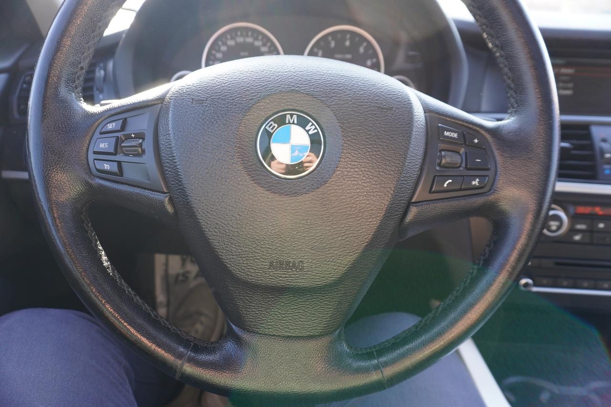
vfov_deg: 53.2
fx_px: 407
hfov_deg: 73.7
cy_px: 204
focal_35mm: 24
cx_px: 306
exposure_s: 1/60
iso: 250
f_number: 4
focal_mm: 16
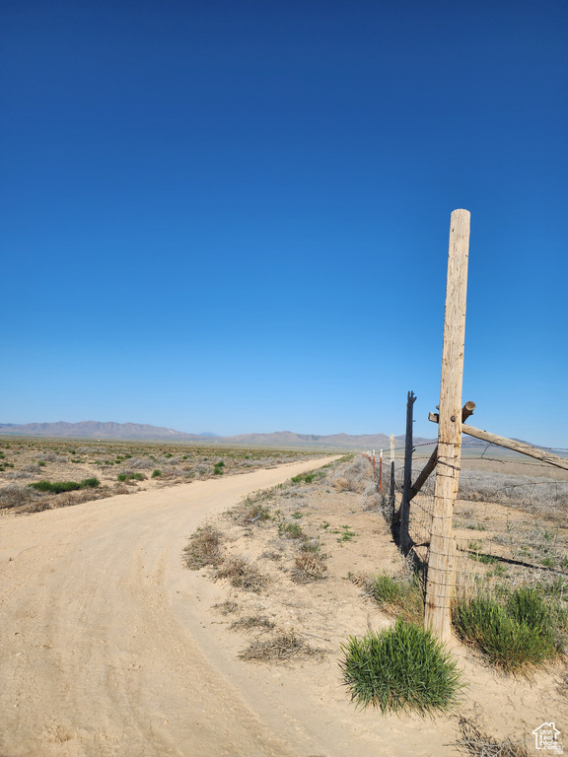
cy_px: 378
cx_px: 284
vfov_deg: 73.9
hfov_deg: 58.9
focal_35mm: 23
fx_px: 503
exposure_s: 1/1559
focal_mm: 6.4
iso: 12
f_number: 1.8
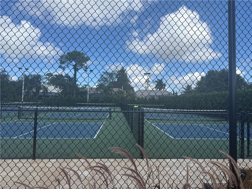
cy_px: 94
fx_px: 175
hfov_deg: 71.6
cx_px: 126
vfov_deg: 56.8
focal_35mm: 24
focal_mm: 6.76
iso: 80
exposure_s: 1/4673
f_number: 1.78
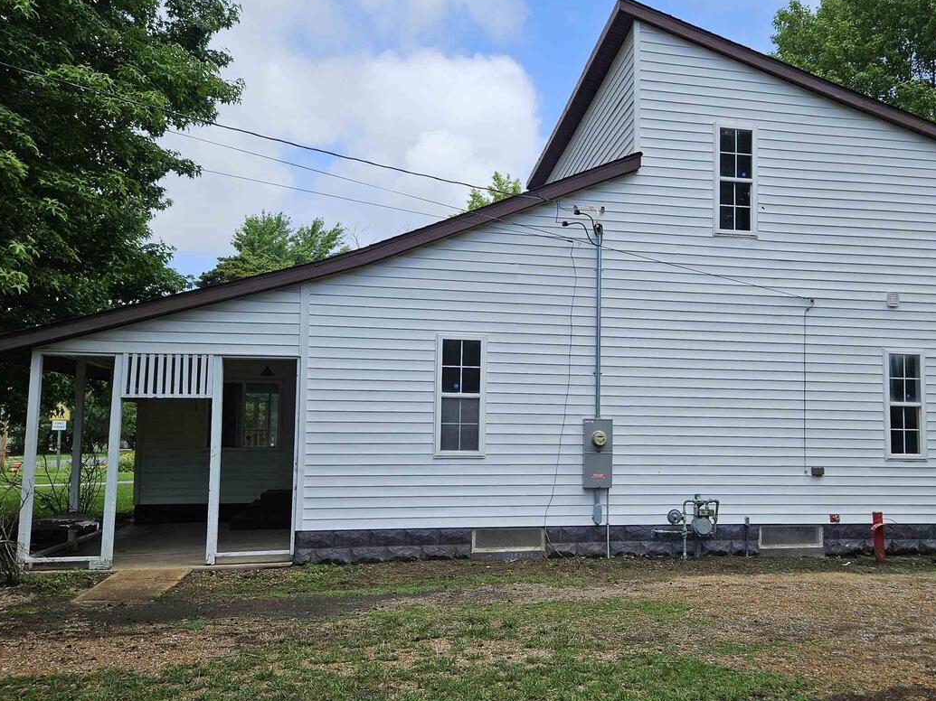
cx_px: 586
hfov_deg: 56.1
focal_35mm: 32
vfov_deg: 44.1
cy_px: 377
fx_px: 865
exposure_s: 1/1983
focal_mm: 5.4
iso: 25
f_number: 1.8
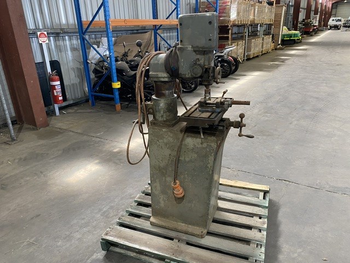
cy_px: 132
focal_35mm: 26
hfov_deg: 67.3
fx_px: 263
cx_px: 175
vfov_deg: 53.1
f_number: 1.8
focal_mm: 4.25
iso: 160
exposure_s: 1/50
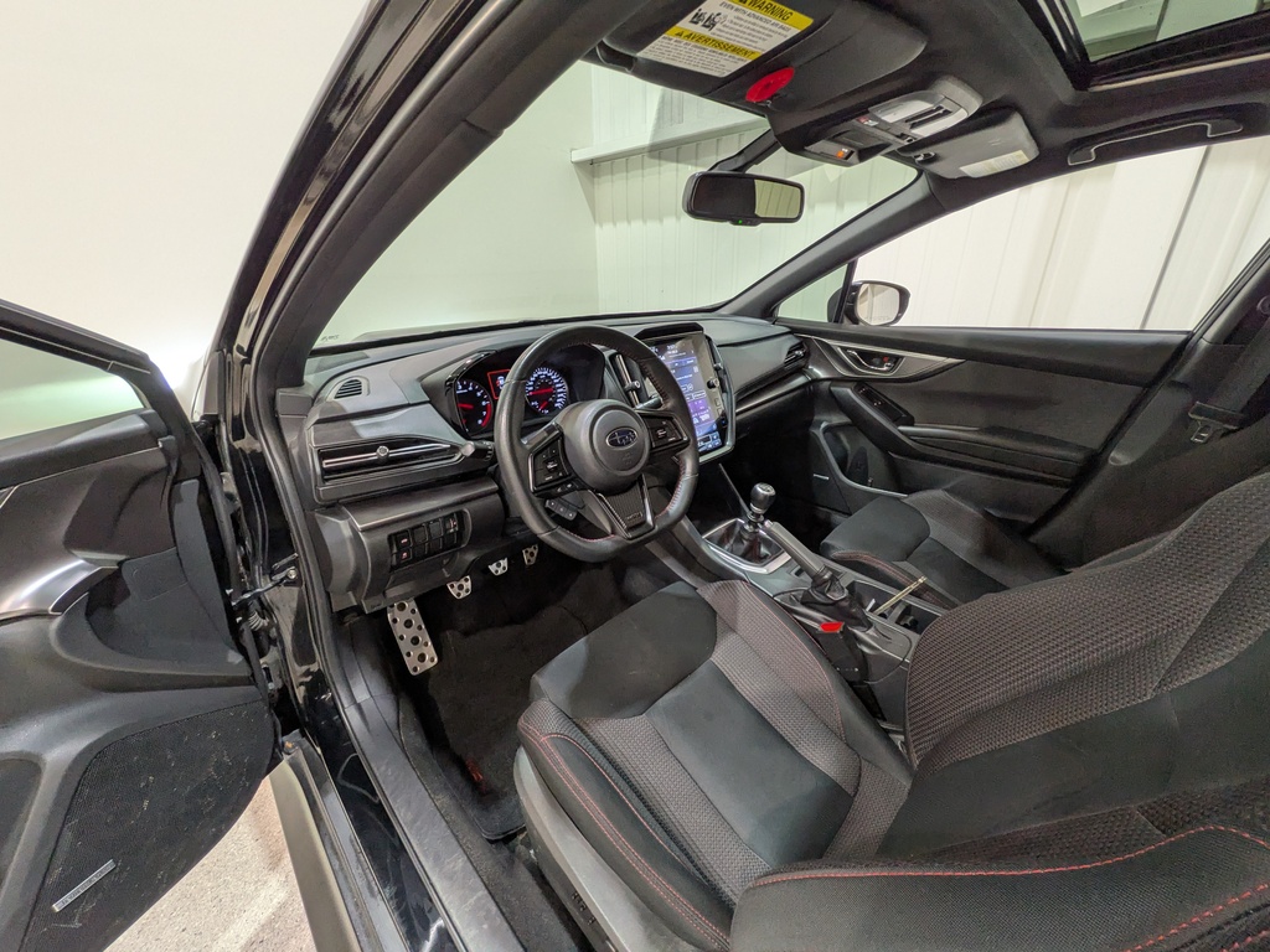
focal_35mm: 14
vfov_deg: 85.7
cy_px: 476
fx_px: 514
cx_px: 635
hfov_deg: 102.1
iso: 111
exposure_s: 1/50
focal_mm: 1.83
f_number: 2.2
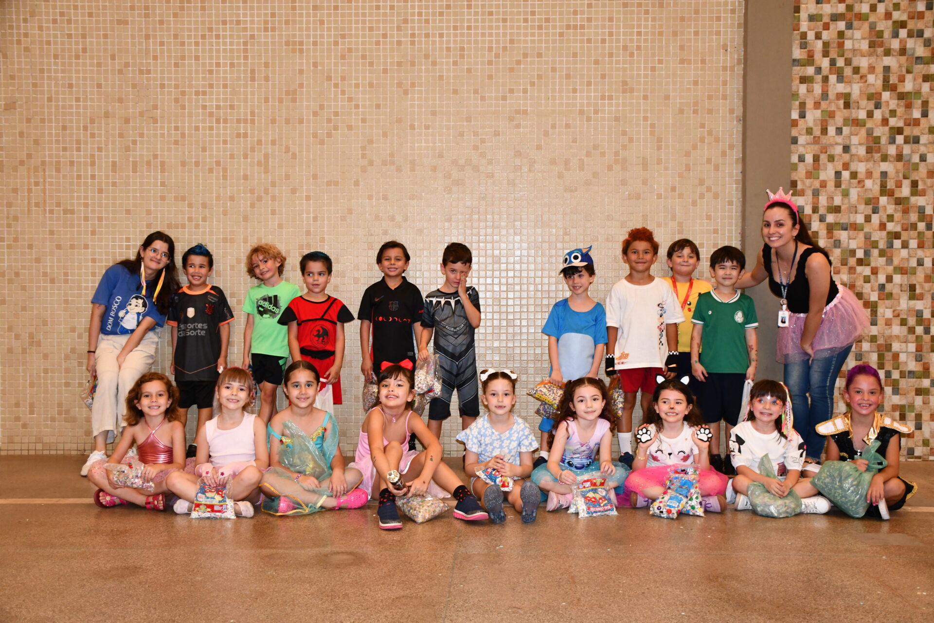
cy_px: 312
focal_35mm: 36
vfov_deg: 36.9
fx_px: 934
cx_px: 467
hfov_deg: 53.1
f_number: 3.8
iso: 1250
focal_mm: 24
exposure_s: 1/60
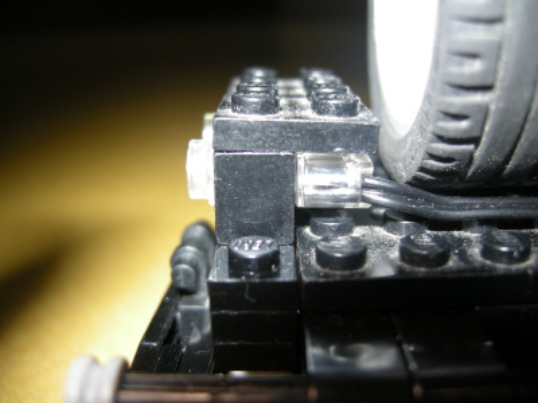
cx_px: 269
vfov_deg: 39.7
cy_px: 202
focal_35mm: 36
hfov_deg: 51.4
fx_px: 560
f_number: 2.7
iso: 64
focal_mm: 7.5
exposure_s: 1/60
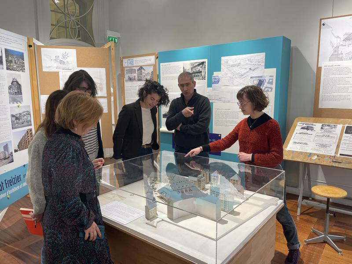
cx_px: 176
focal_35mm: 26
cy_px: 132
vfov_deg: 53.1
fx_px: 264
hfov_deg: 67.3
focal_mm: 4.2
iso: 64
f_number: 1.6
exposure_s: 1/100
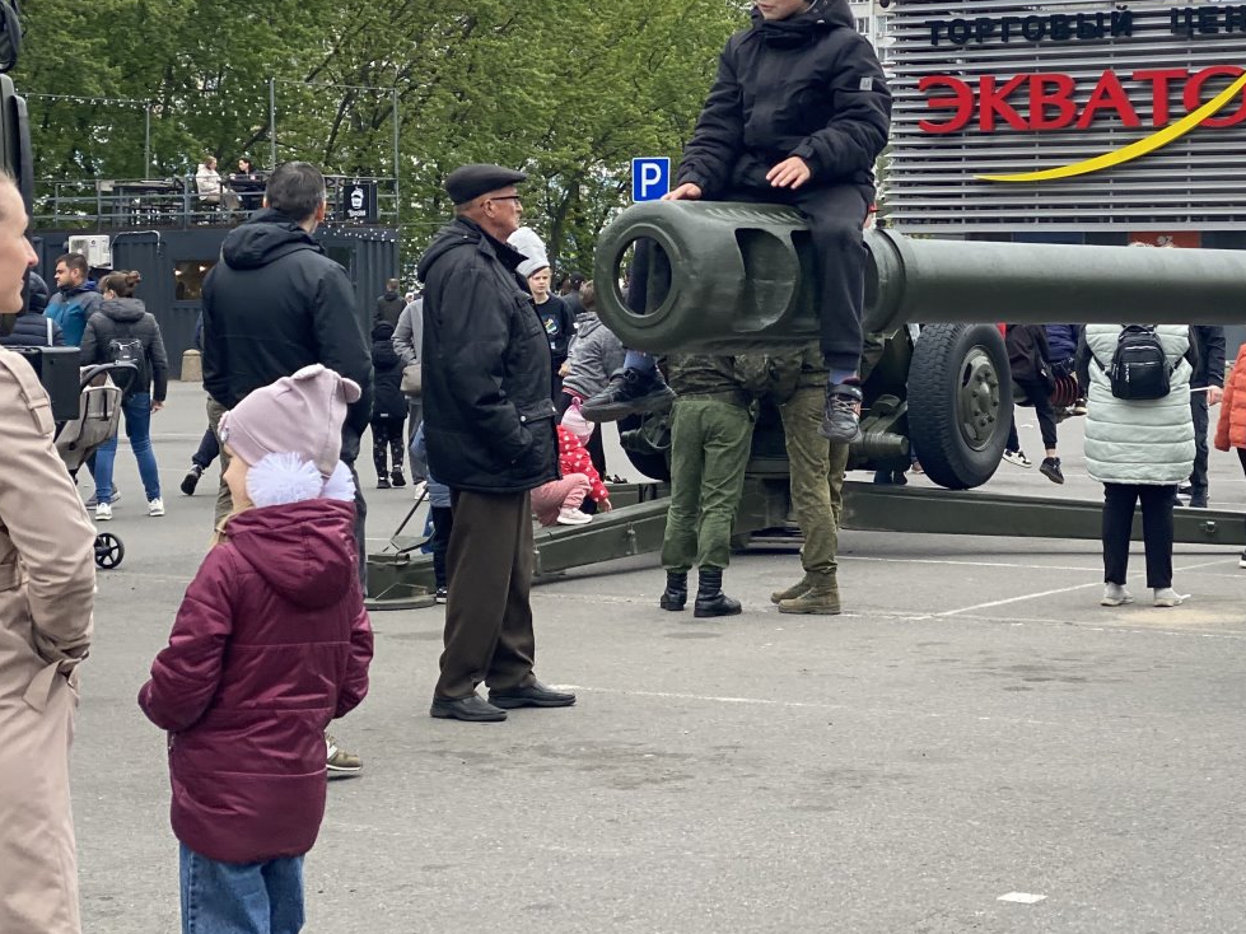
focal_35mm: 85
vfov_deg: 17.3
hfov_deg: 23.0
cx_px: 787
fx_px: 3059
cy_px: 279
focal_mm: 6
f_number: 2
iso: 20
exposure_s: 1/856
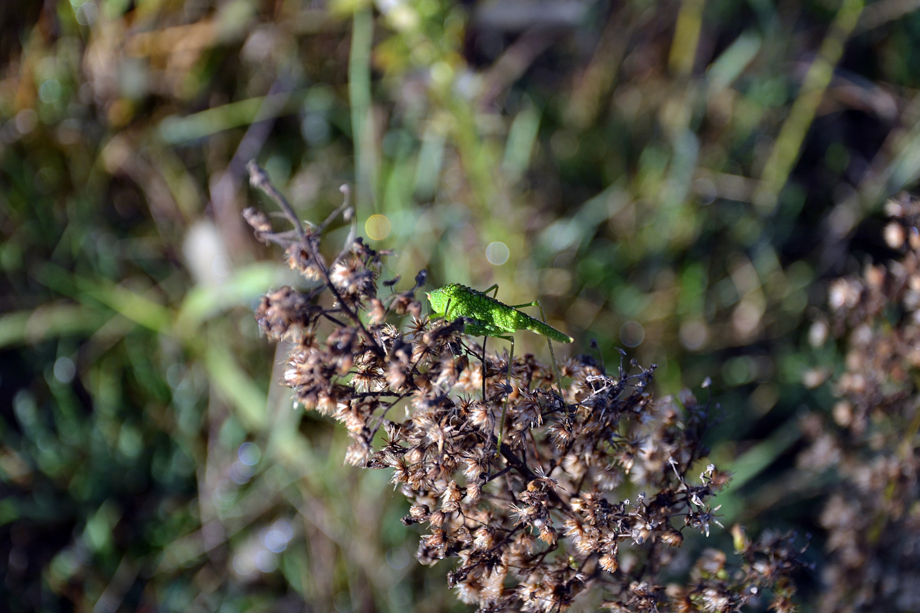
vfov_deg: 18.2
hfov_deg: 27.0
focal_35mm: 75
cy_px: 306
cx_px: 460
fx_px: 1917
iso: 100
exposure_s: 1/160
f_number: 5
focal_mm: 50
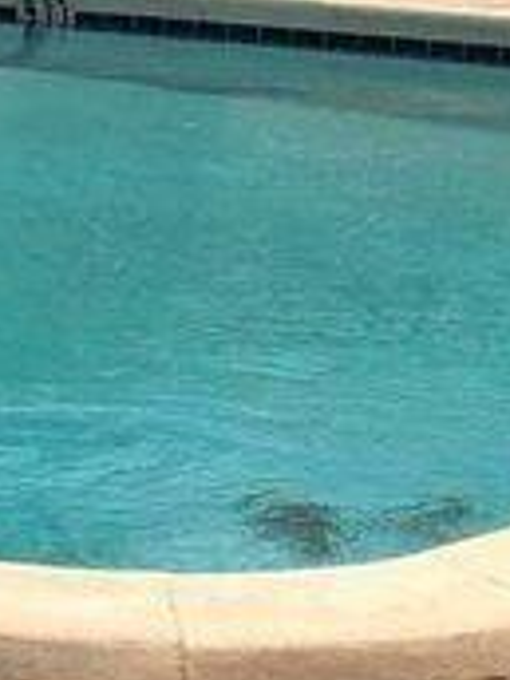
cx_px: -803
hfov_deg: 8.1
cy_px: 312
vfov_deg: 11.8
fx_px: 3281
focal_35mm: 167
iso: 25
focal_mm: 3.99
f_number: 1.8
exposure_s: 1/4049
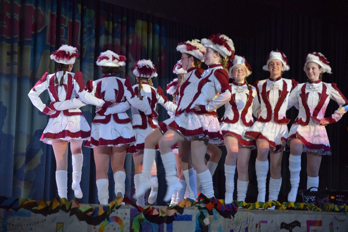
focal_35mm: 78
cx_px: 174
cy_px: 116
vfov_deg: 17.5
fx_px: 754
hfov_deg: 26.0
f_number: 3.8
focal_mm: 52
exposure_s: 1/160
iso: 3200
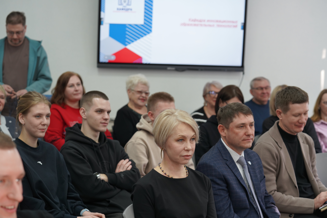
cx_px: 164
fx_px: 636
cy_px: 109
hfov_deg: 28.8
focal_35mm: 70
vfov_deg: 19.5
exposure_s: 1/160
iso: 640
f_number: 4
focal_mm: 70
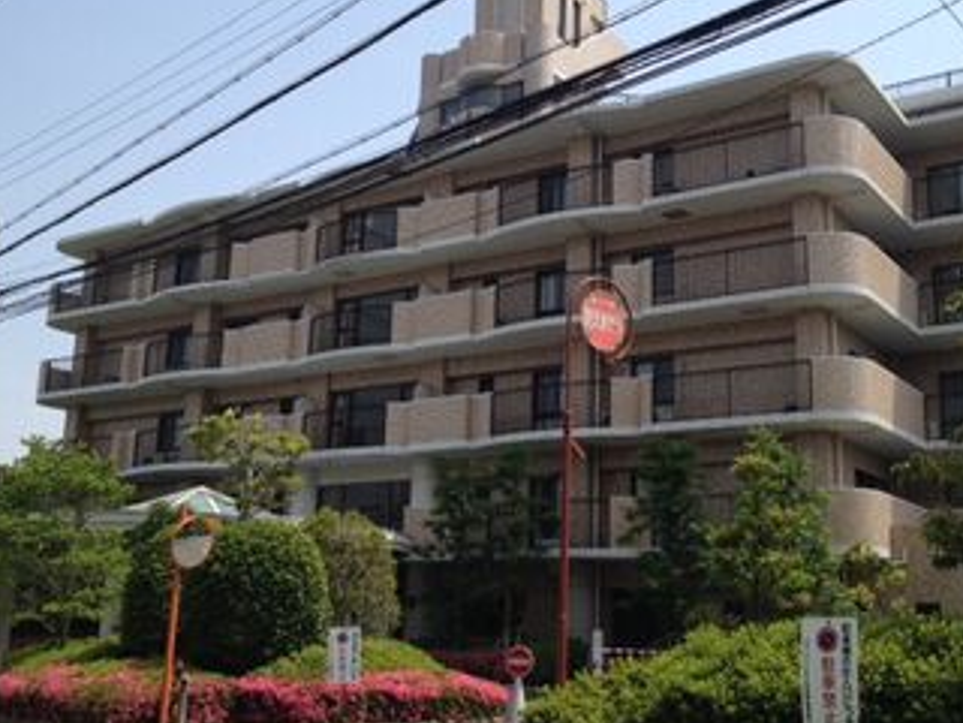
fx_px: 1280
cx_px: 548
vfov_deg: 31.5
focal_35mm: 46
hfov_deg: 41.2
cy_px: 339
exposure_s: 1/1534
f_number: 2.4
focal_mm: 4.28
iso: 50
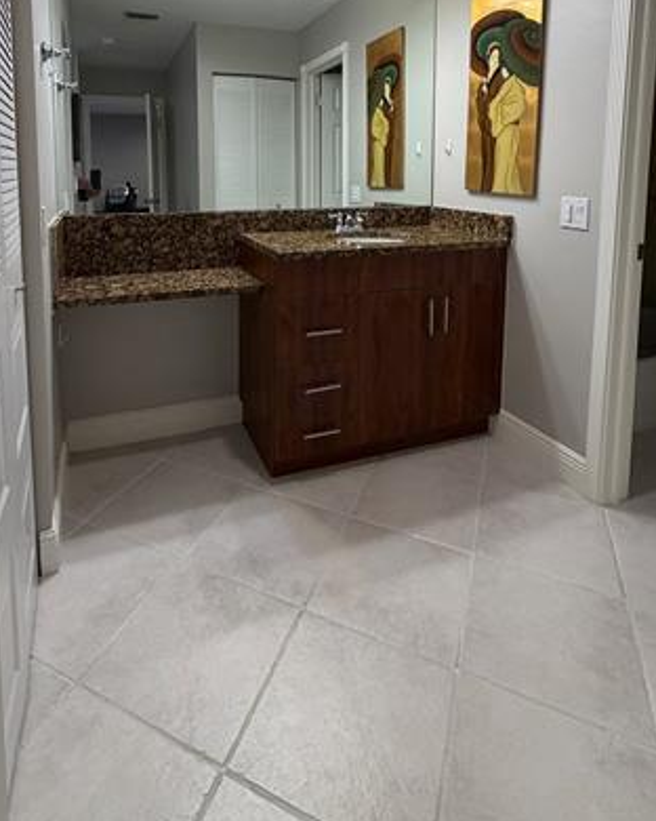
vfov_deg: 72.7
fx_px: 510
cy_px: 215
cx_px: 292
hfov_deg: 65.3
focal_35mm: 21
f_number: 2.2
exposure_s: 1/120
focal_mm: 2.22
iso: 200
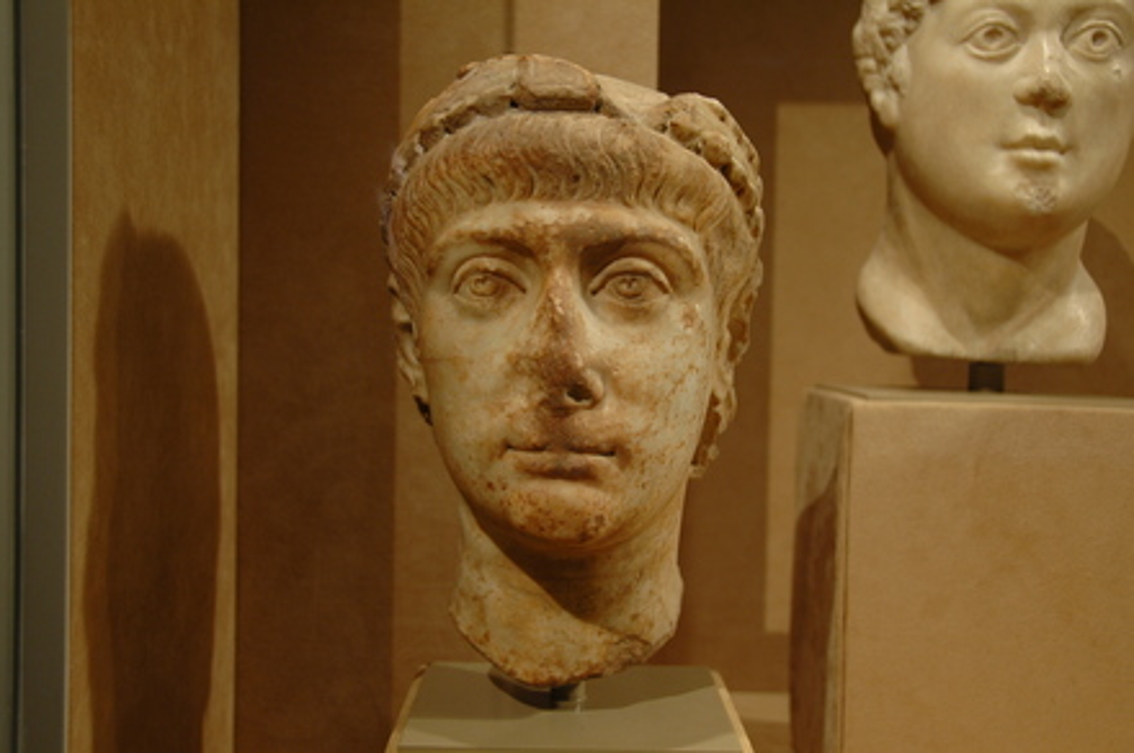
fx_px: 1463
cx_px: 567
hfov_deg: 42.4
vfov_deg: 28.9
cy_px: 376
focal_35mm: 46
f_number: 4.2
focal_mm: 31
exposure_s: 1/15
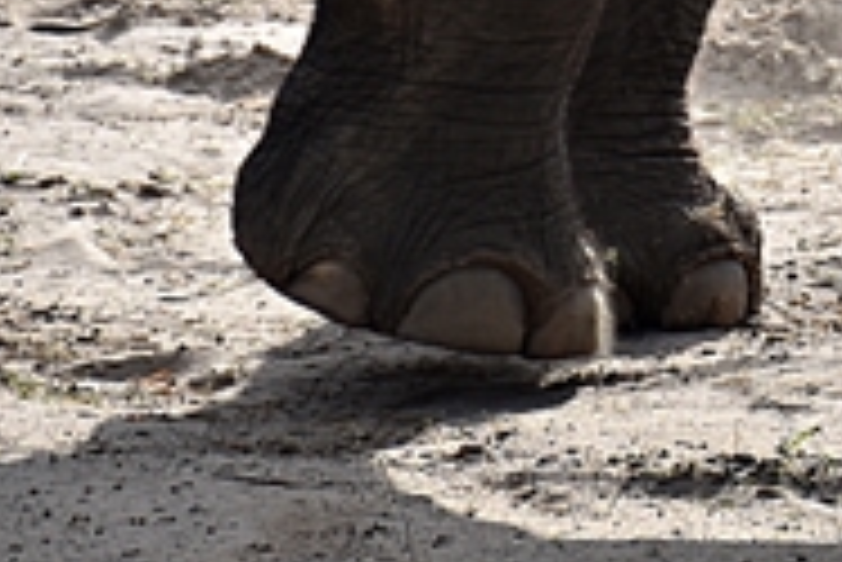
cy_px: -928
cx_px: 2053
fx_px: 13482
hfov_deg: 3.5
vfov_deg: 2.4
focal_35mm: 576
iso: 220
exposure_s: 1/500
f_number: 5.6
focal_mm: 70
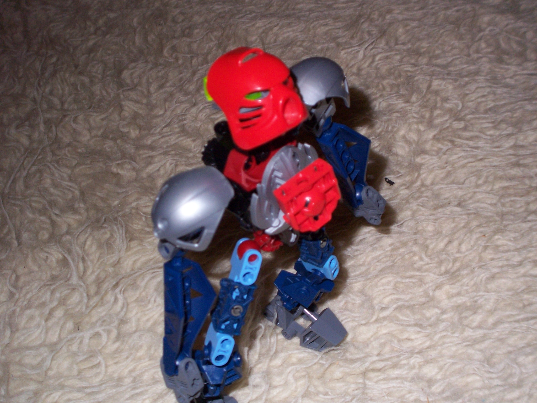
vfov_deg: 24.0
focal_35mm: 61
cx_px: 268
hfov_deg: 31.7
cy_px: 202
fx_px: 946
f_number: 4.1
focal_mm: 9.9
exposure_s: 1/80
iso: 125
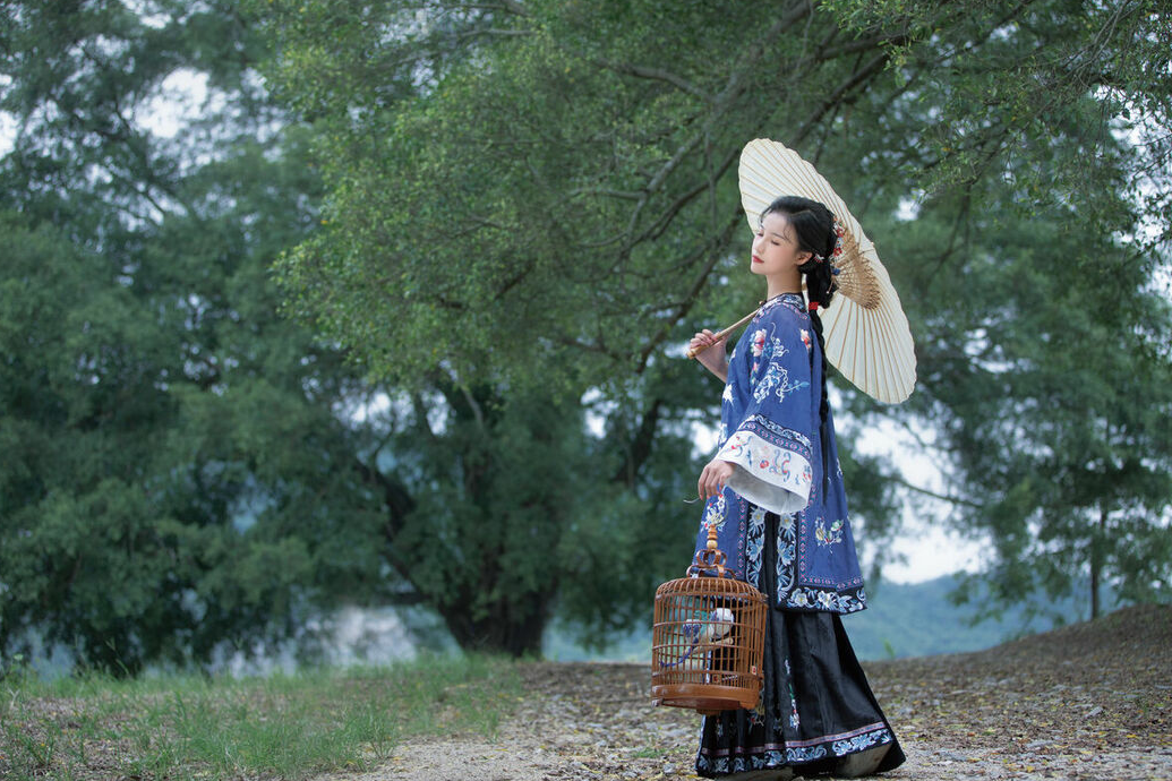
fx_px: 2279
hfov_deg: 28.8
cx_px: 580
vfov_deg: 19.5
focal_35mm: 70
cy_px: 390
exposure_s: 1/640
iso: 160
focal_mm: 70
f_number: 2.8
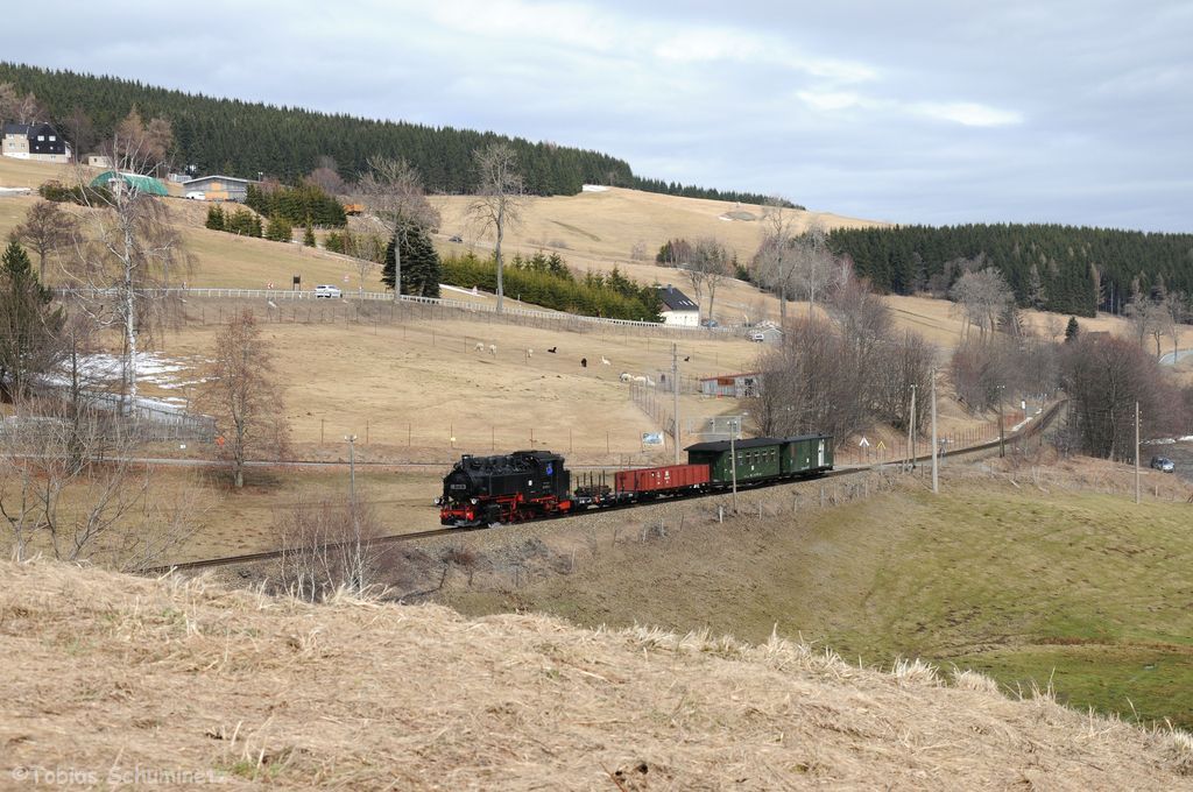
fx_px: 2234
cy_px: 396
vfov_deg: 20.1
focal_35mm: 68
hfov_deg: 29.9
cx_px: 596
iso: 250
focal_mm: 45
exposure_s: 1/500
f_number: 9
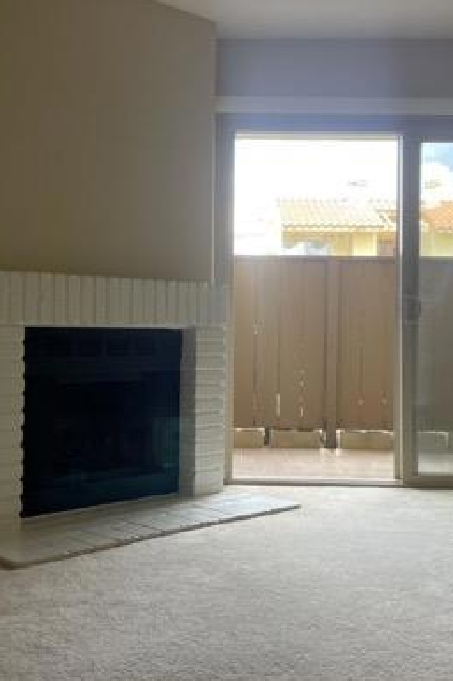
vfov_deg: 43.6
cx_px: 209
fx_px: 851
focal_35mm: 45
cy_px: 334
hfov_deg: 29.8
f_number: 1.6
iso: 32
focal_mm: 4.2
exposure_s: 1/185
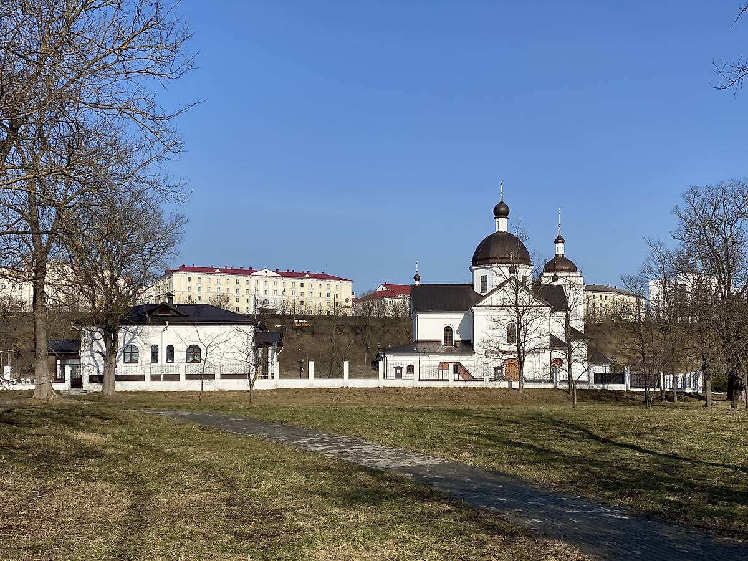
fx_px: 1124
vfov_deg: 28.0
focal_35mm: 52
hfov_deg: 36.8
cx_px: 374
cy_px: 280
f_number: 2
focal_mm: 6
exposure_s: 1/2817
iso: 20
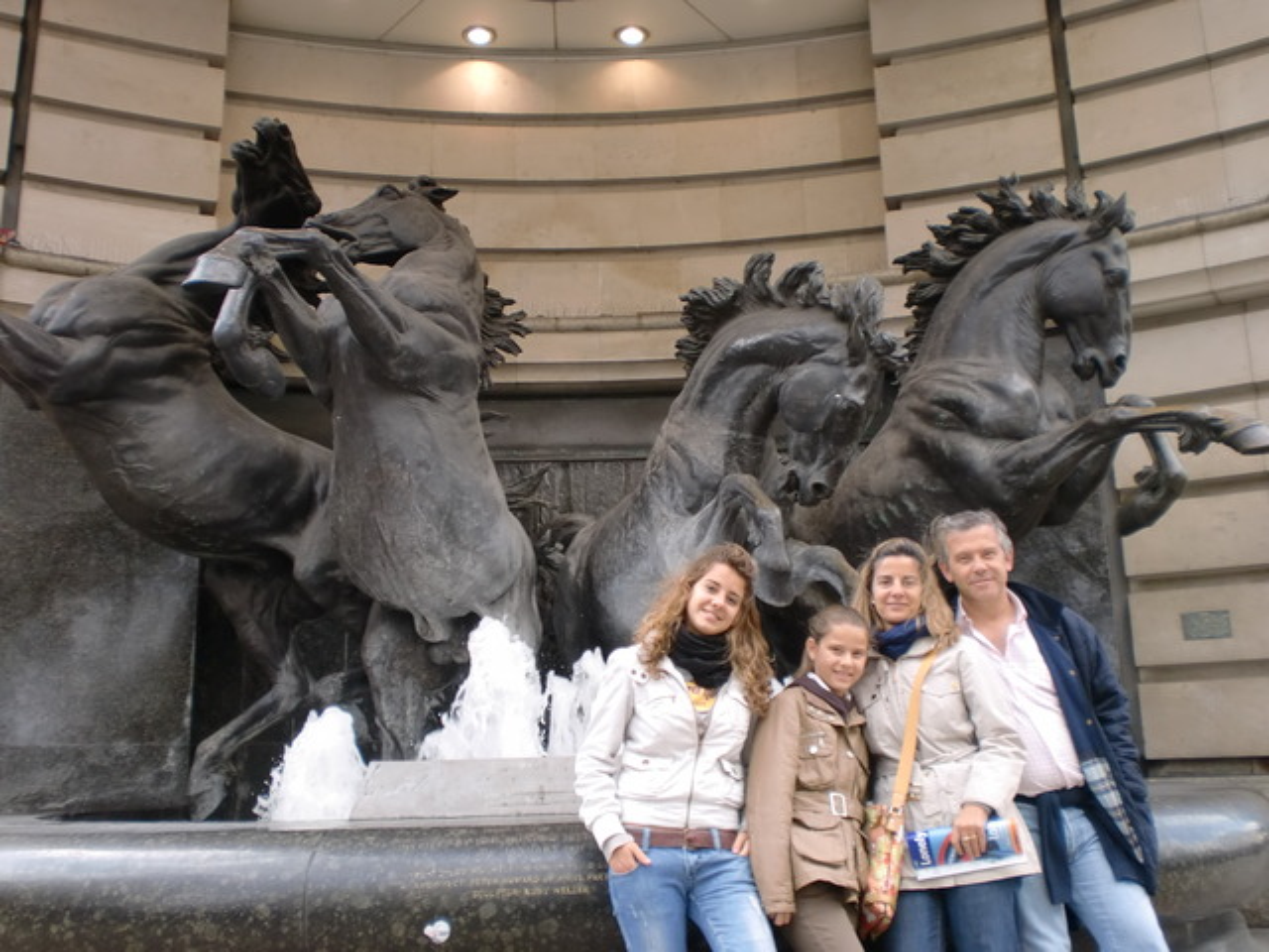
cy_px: 476
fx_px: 1283
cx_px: 634
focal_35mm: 35
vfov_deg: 40.7
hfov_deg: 52.6
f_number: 3.1
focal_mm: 6.3
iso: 64
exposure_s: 1/125
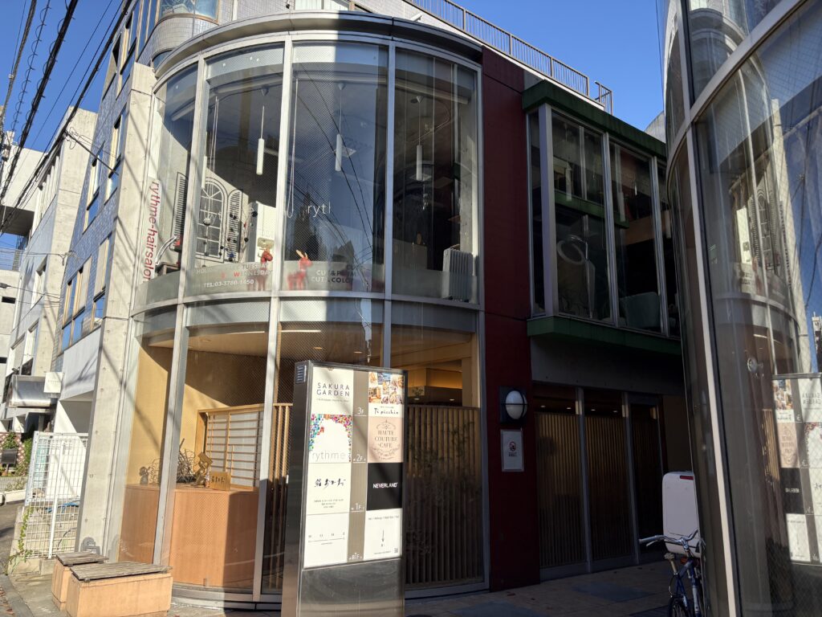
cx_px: 411
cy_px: 308
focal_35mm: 26
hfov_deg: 67.3
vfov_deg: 53.1
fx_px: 617
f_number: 1.6
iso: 64
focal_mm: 5.96
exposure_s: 1/2747
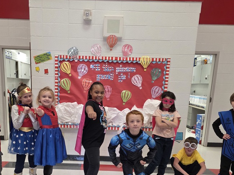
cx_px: 98
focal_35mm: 36
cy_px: 136
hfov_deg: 51.1
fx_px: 243
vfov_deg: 38.4
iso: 400
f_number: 1.7
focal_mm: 6.3
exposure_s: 1/120
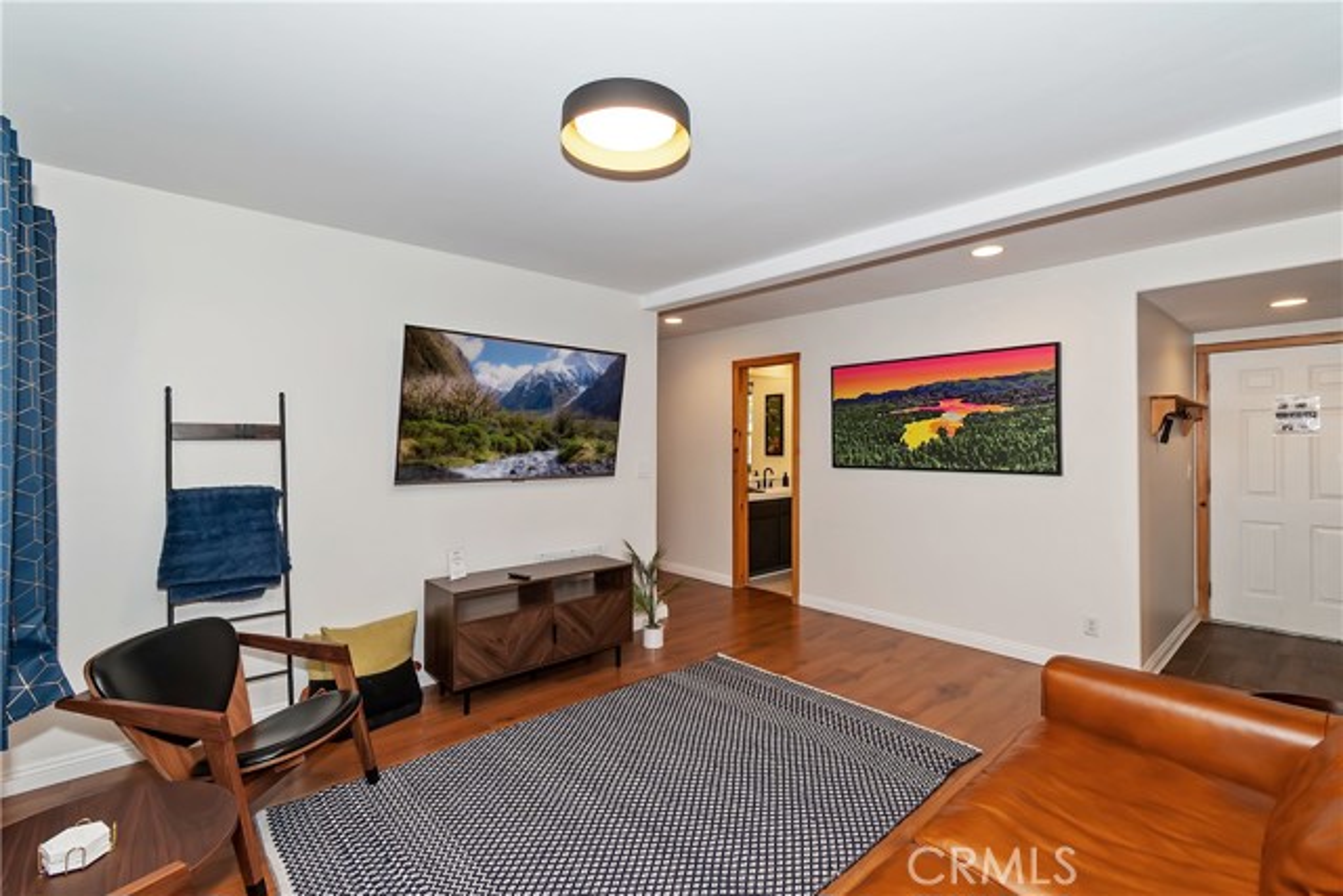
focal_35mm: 15
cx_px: 672
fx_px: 560
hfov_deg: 100.4
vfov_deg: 77.4
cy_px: 448
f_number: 8
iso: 400
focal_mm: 10
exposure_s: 1/30
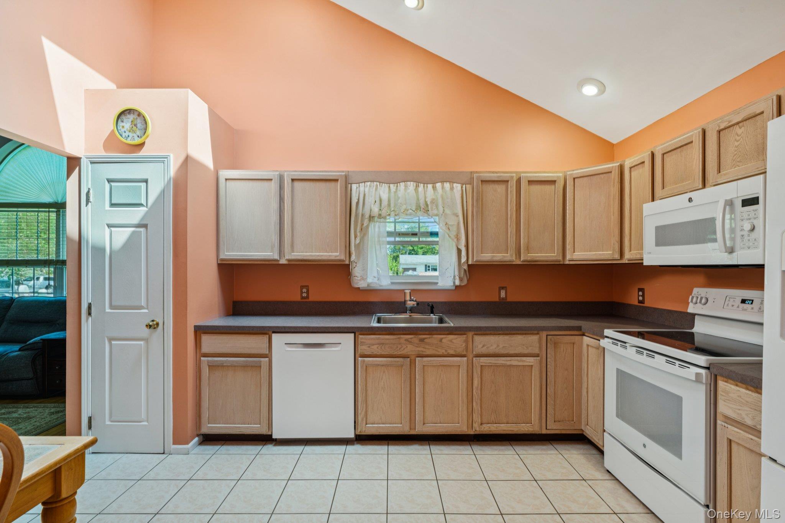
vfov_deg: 73.7
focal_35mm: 16
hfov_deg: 96.7
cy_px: 262
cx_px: 392
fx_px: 349
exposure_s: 1/30
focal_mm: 16
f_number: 9
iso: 200
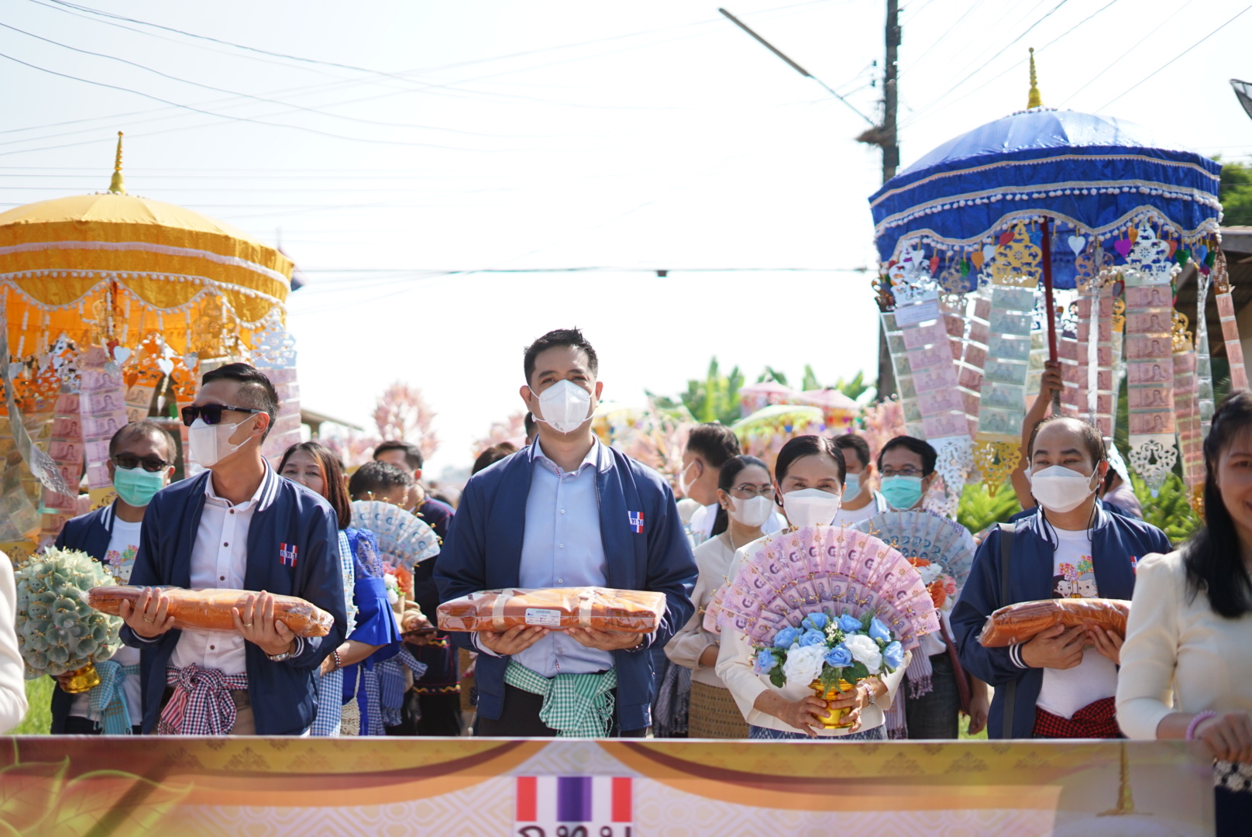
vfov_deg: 27.0
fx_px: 1740
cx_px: 626
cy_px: 418
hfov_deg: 39.6
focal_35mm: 50
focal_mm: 50
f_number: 1.8
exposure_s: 1/8000
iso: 400
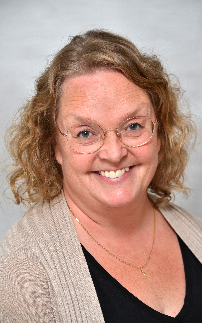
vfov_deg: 15.8
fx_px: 1163
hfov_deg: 9.9
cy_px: 161
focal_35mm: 132
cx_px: 104
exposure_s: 1/60
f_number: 5.6
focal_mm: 86
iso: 200
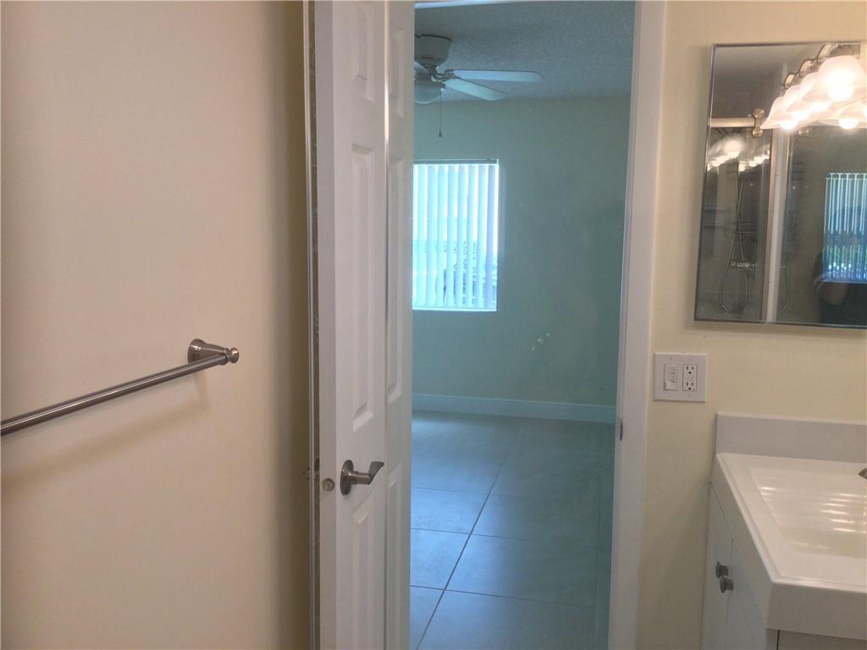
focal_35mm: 31
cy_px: 325
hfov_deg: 58.4
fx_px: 776
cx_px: 434
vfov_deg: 45.4
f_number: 2.4
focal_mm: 3.3
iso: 32
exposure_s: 1/60
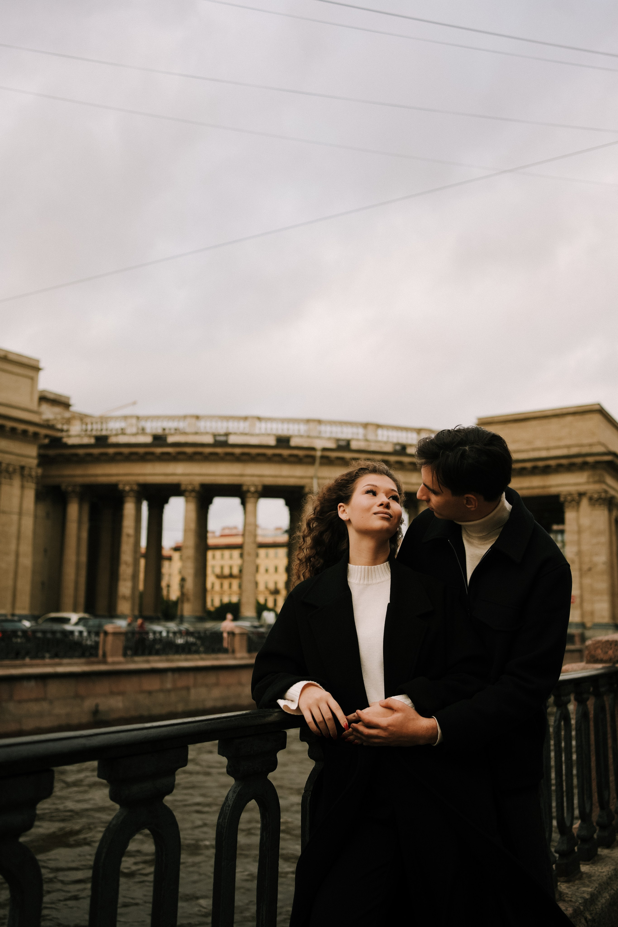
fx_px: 901
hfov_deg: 37.9
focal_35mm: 35
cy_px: 464
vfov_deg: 54.4
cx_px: 309
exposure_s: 1/800
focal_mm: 35
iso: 100
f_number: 2.8
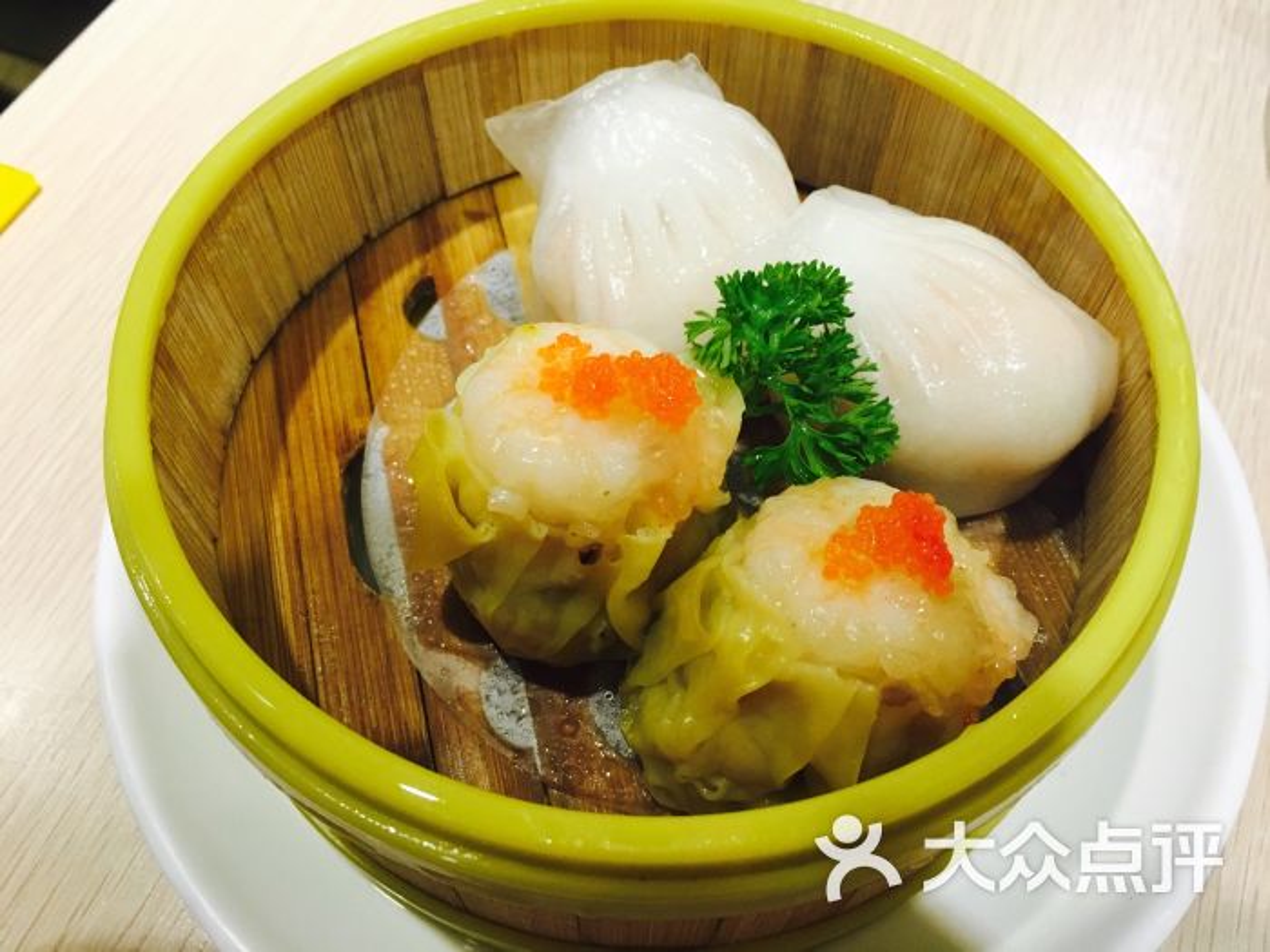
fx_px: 1064
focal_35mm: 29
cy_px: 476
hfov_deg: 61.7
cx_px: 635
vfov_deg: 48.2
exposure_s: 1/33
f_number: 2.2
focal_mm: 4.15
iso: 160
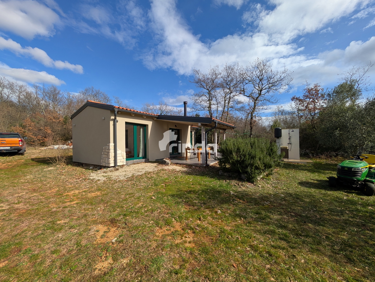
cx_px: 188
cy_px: 141
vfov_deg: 94.6
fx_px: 130
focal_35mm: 12
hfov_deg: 110.5
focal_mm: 2.02
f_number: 1.7
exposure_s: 1/3257
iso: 48
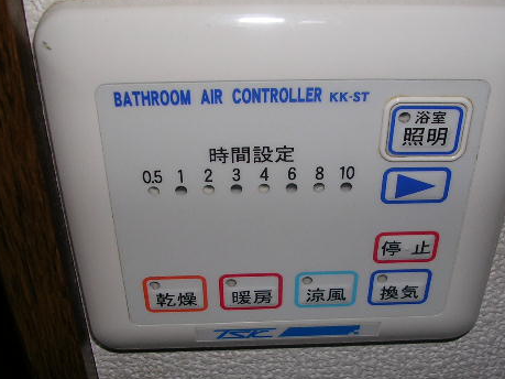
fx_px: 773
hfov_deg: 36.1
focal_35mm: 53
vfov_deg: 27.4
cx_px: 285
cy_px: 242
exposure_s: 1/60.1
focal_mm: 5.8
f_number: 2.8
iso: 50
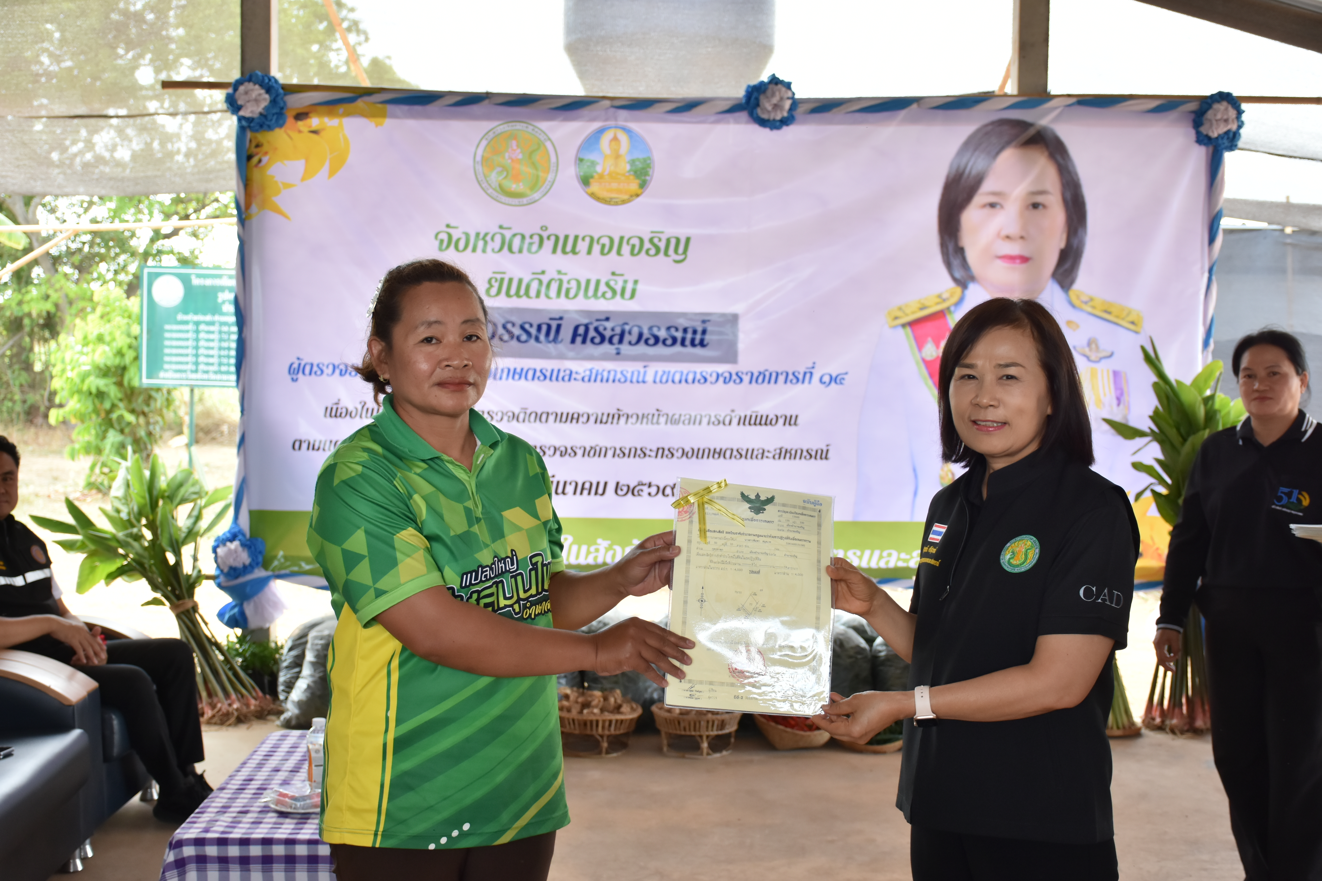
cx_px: 661
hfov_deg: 41.1
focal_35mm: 48
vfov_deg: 28.1
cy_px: 440
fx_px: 1763
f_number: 4
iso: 450
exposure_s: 1/250
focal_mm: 32
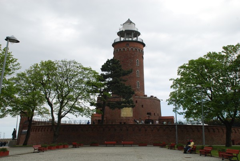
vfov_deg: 29.0
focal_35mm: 46
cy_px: 80
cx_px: 120
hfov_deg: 42.3
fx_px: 310
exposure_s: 1/200
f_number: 10
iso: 200
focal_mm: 31
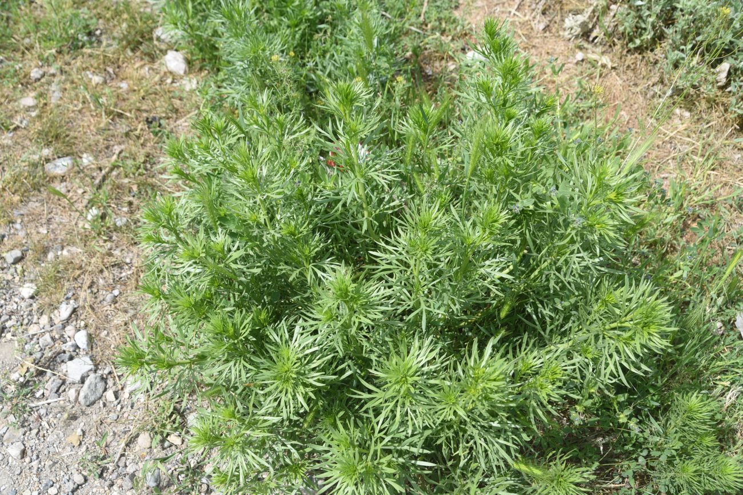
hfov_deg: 58.7
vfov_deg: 41.1
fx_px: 660
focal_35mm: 32
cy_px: 248
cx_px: 372
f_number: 8
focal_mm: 32
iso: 160
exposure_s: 1/200
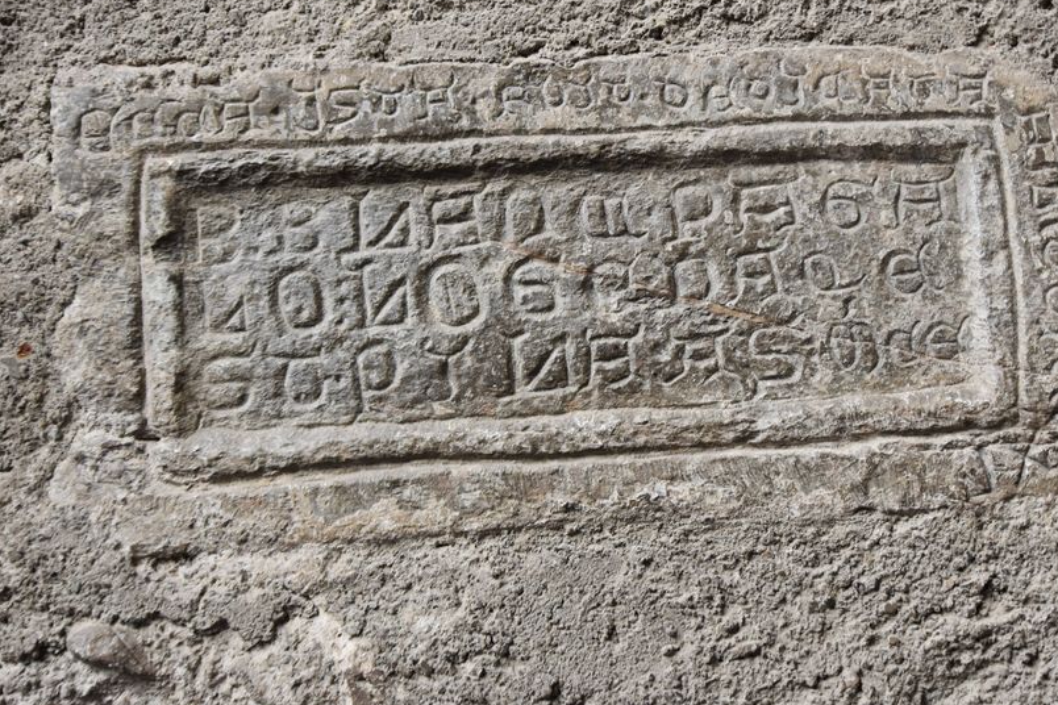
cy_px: 272
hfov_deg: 41.7
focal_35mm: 47
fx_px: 1381
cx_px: 646
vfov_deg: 28.6
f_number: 4.5
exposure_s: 1/60
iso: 450
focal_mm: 24
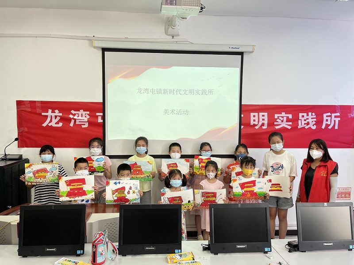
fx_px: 266
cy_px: 132
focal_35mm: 26
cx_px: 177
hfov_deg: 67.3
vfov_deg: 53.1
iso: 100
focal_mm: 5.1
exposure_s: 1/100
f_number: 1.6
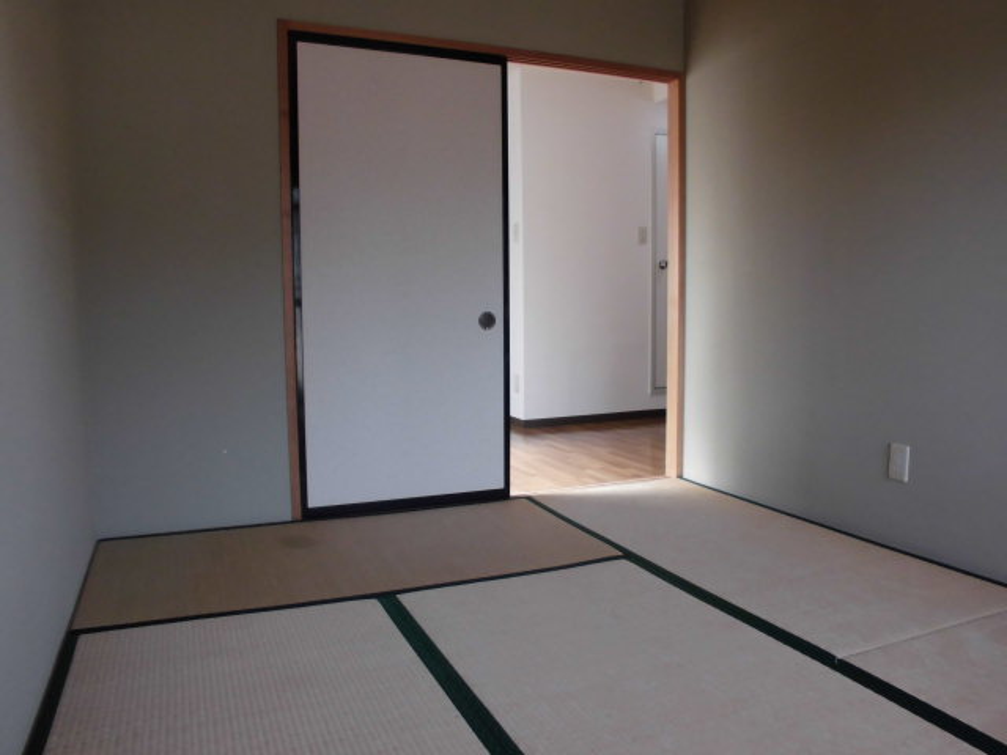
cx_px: 504
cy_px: 378
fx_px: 756
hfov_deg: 67.3
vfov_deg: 53.1
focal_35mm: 26
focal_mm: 4.6
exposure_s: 1/60
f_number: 3.5
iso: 200
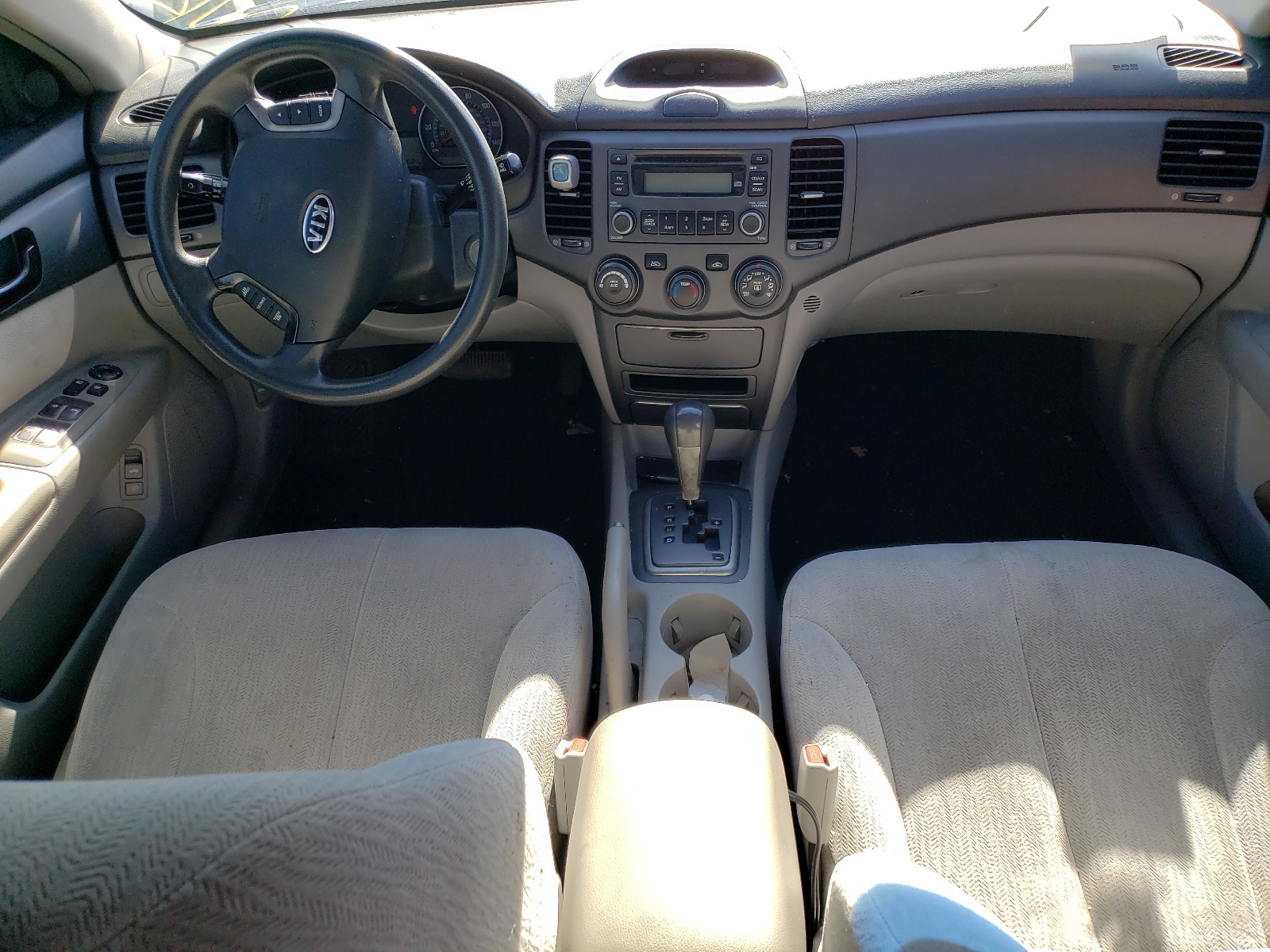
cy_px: 476
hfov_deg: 67.3
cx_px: 635
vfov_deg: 53.1
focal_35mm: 26
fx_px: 954
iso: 50
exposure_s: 1/476
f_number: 1.5
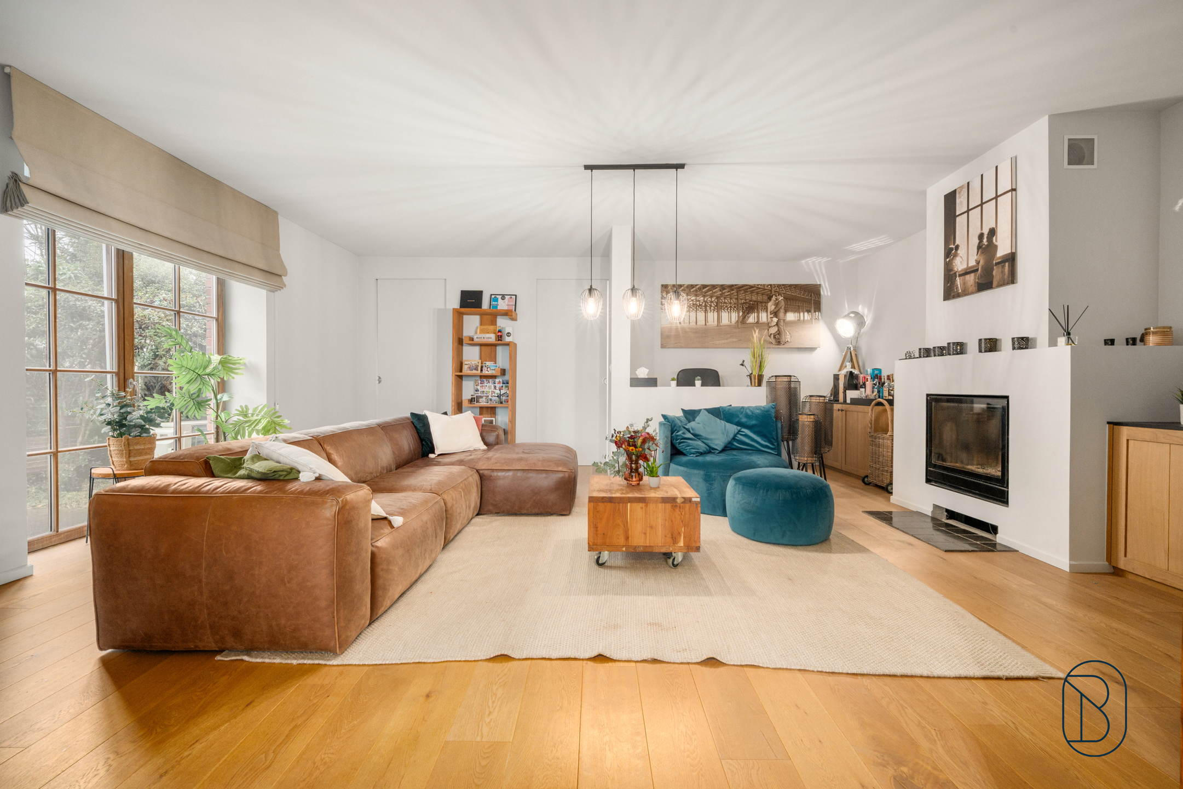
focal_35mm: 14
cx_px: 592
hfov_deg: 104.3
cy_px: 394
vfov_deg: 81.2
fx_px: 460
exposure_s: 1.3
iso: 250
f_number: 11
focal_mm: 14
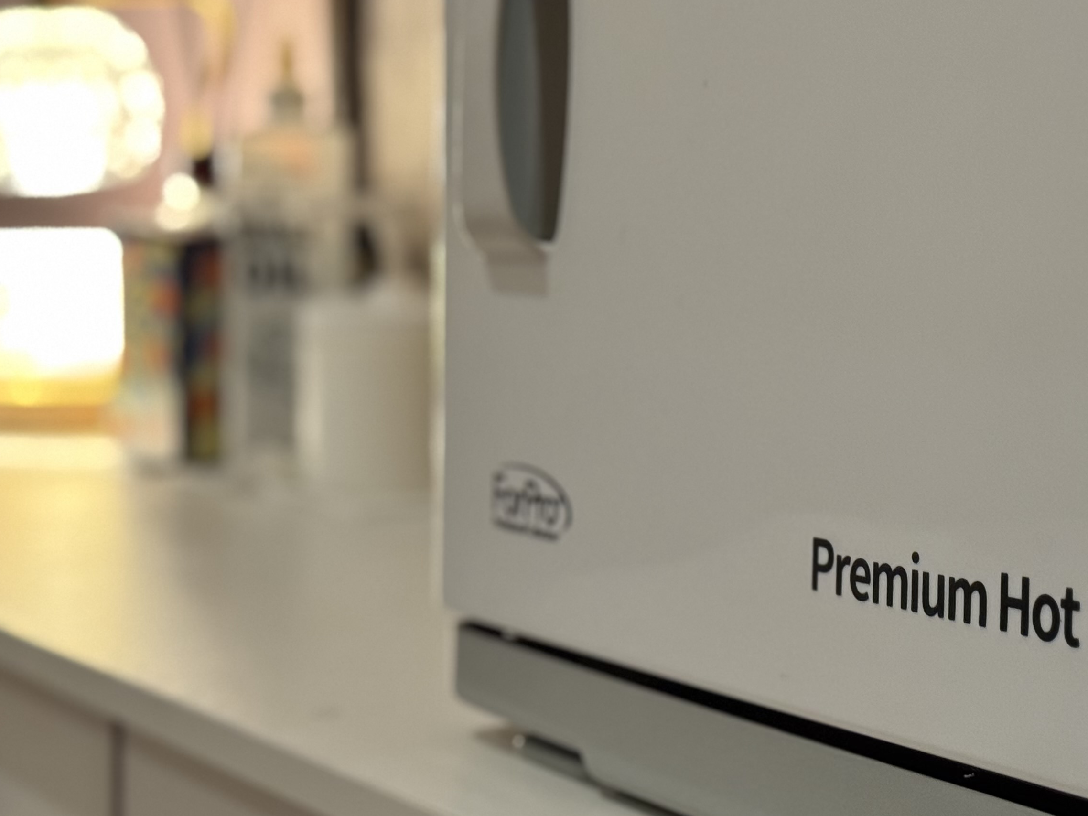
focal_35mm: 85
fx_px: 2672
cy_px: 283
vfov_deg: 17.3
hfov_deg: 23.0
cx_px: 666
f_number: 1.78
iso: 400
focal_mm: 6.76
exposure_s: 1/30
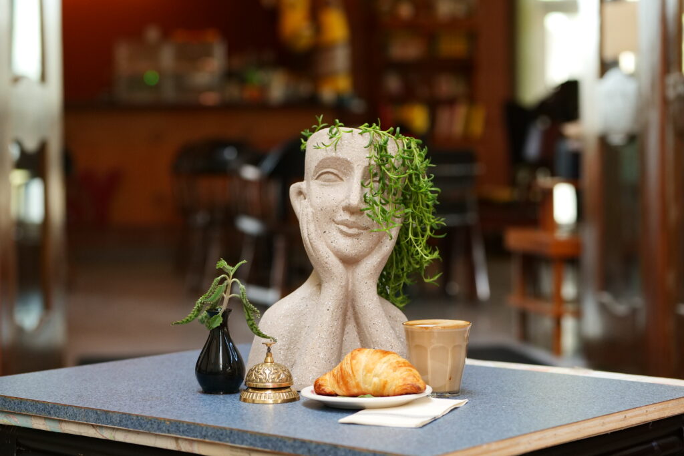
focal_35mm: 85
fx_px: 1615
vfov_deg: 16.1
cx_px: 342
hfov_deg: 23.9
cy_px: 228
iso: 4000
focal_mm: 85
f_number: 3.5
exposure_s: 1/400
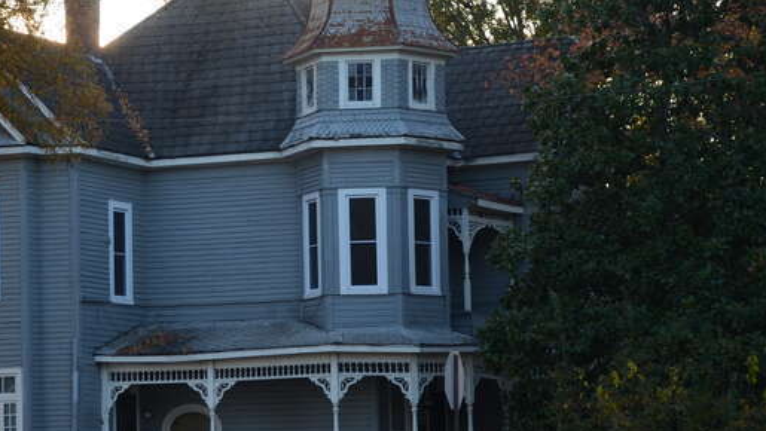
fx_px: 3068
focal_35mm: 151
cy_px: 238
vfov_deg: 8.0
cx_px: 199
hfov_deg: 14.2
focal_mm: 62
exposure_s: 1/125
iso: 250
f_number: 5.3
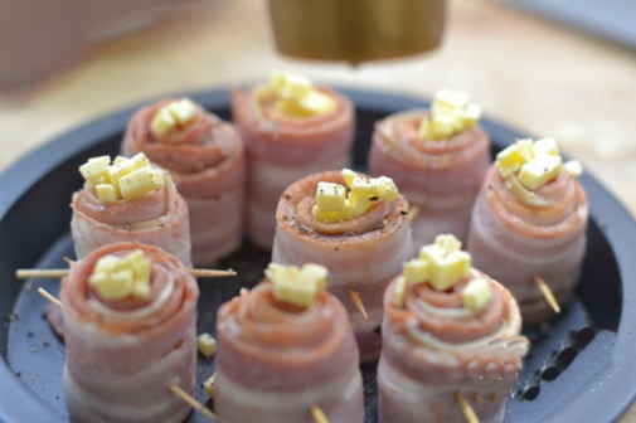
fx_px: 1324
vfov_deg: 18.2
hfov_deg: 27.0
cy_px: 212
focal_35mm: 75
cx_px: 318
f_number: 2.5
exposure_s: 1/80
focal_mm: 50
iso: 800
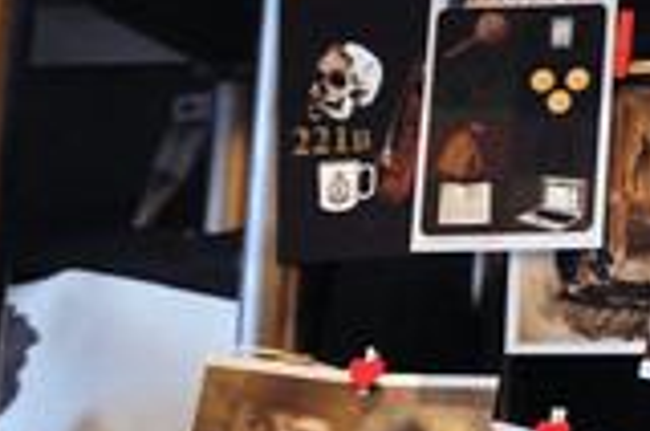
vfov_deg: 7.8
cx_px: 1544
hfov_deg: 10.3
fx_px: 3153
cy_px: 0
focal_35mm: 175
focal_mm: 35
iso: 450
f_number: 1.4
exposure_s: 1/100
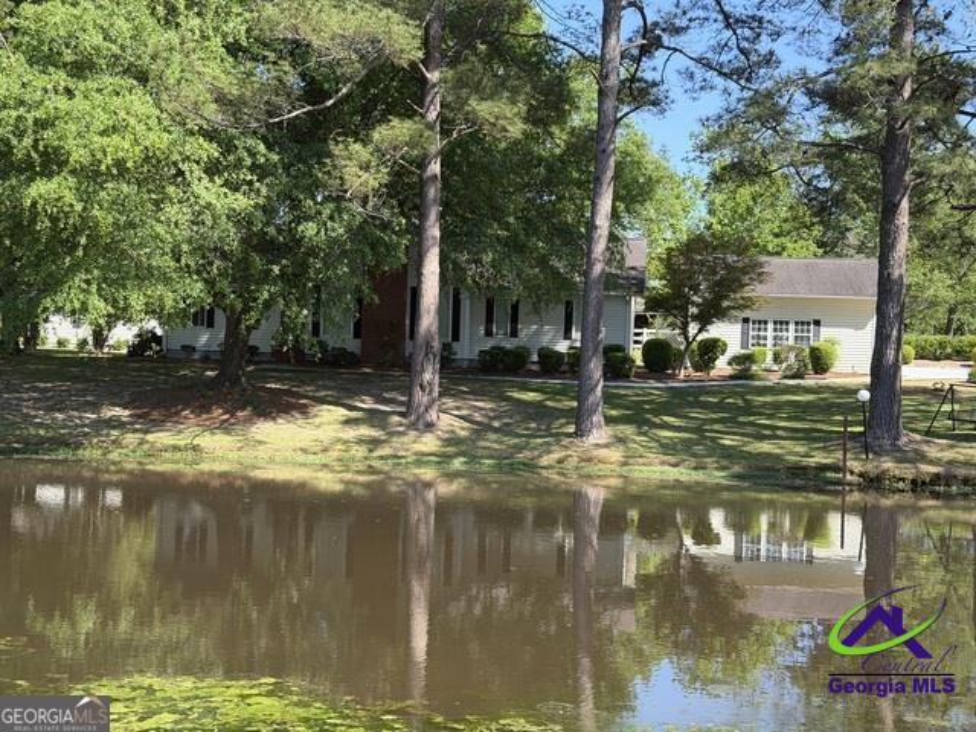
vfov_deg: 30.3
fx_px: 1353
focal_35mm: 48
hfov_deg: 39.7
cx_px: 488
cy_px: 366
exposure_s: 1/1285
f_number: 1.78
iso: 80
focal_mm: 6.76
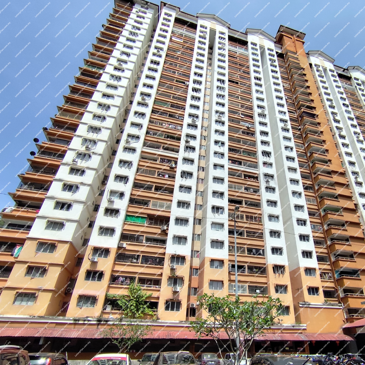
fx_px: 227
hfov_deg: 75.7
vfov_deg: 77.7
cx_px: 238
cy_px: 183
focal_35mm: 19
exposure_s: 1/1827
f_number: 2.2
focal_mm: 1.65
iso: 50
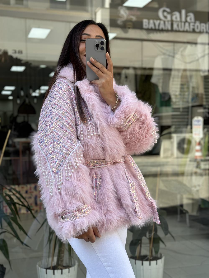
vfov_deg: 39.7
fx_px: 386
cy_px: 139
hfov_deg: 30.3
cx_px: 104
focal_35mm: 48
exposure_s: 1/394
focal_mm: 6.76
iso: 64
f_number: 1.78
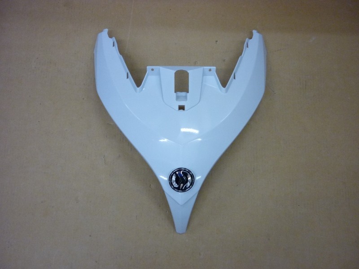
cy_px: 134
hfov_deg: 55.4
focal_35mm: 33
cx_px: 180
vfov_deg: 42.9
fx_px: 342
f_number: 2.8
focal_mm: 5.5
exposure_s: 1/30
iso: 320
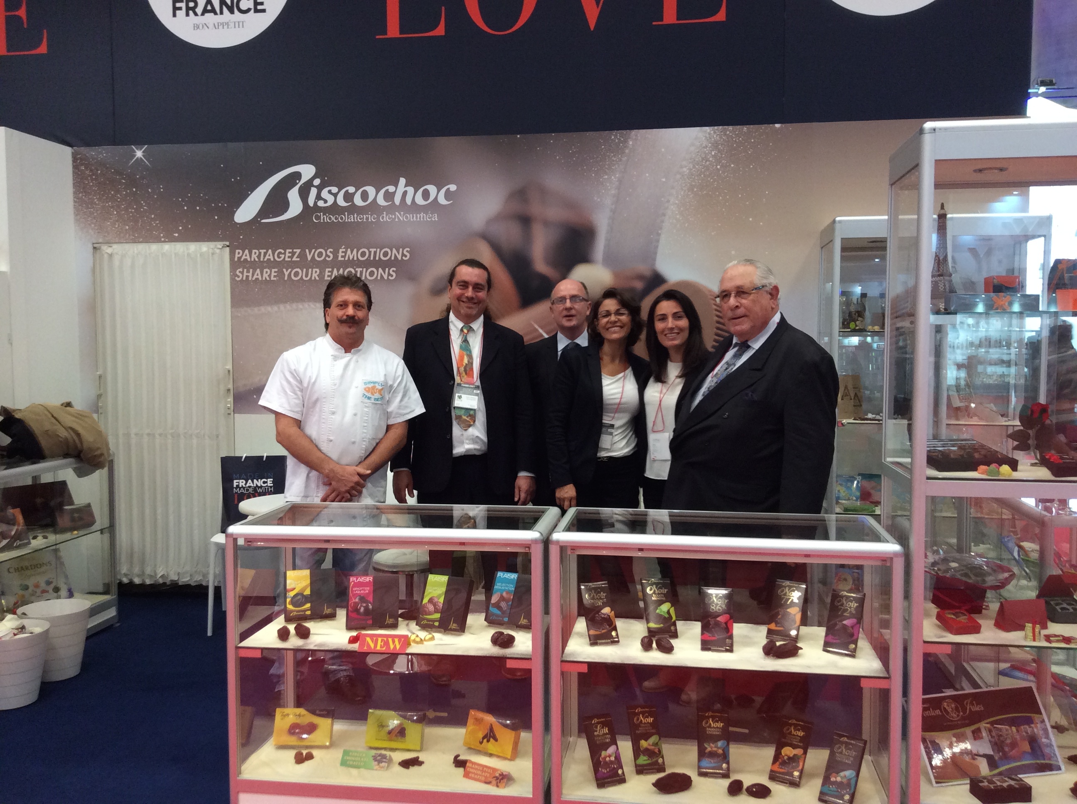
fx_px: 1025
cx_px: 538
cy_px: 402
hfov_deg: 55.4
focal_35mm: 33
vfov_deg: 42.8
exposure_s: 1/24
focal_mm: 3.3
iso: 100
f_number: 2.4
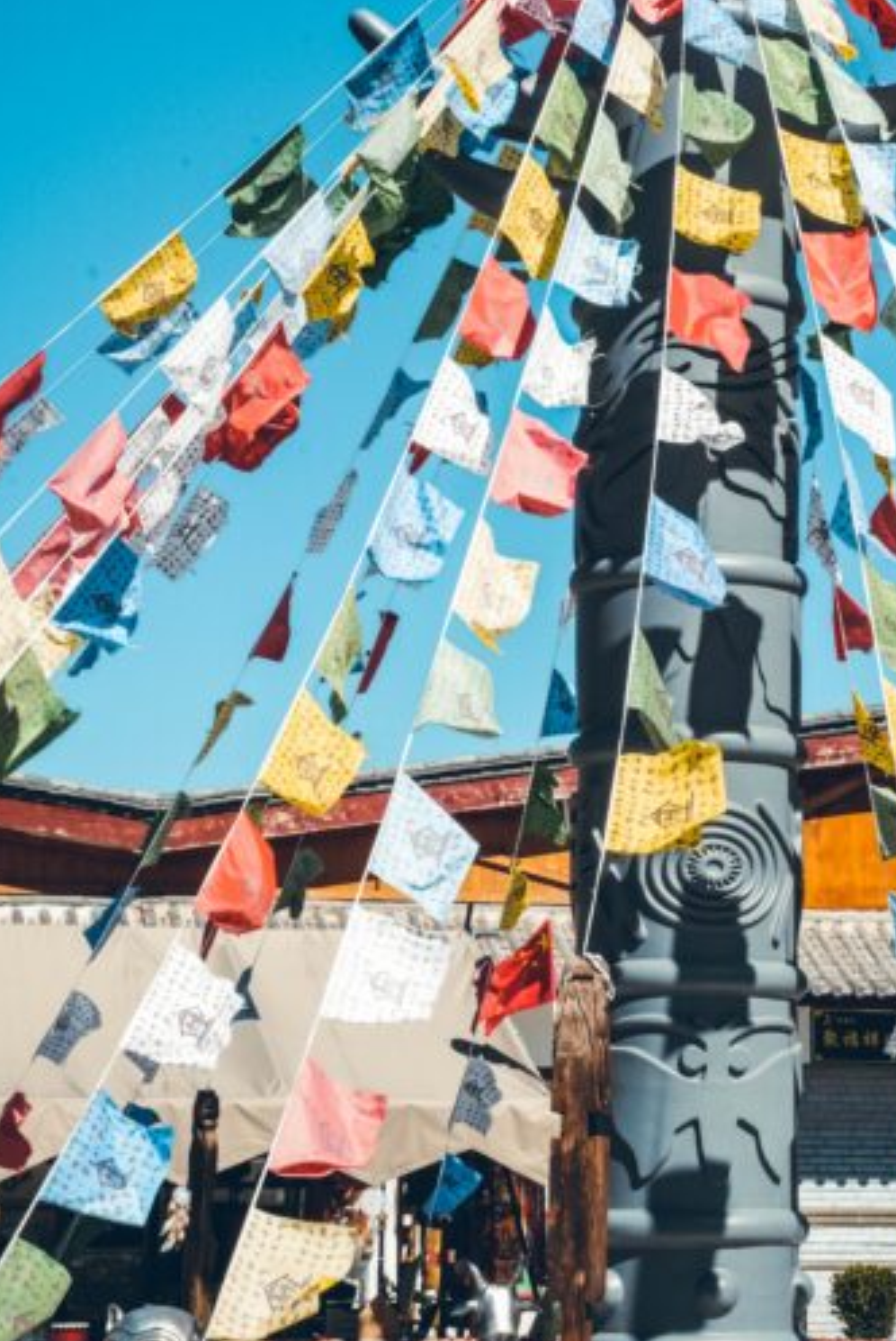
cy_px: 540
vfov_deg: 19.8
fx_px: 3840
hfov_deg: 13.3
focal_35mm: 103
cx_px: 687
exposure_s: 1/250
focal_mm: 50
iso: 640
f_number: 22
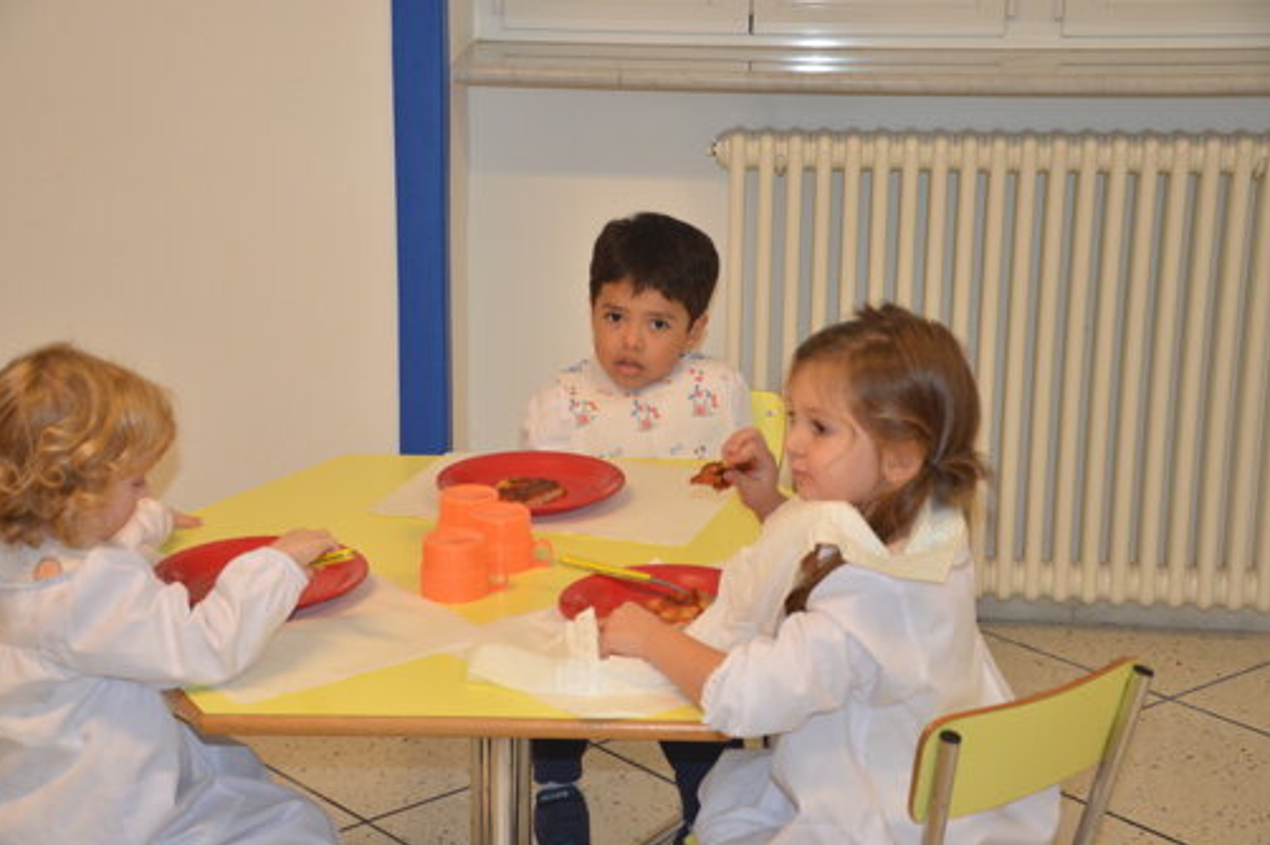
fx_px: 2573
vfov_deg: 18.6
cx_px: 627
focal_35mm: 73
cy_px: 421
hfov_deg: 27.7
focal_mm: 48
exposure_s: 1/200
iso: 1250
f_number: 5
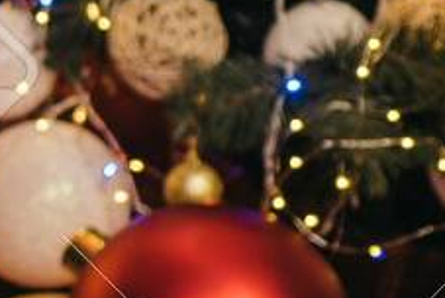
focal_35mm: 343
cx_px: -441
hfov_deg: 5.9
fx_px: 4245
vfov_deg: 4.0
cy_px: 15
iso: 200
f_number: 3.5
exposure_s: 1/60
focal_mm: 60
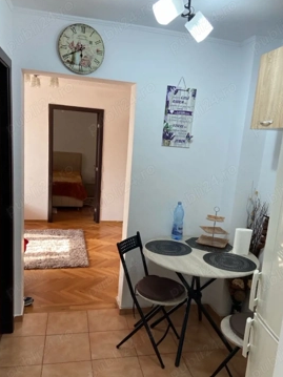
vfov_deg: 61.6
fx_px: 316
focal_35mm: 29
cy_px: 203
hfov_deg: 48.2
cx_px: 142
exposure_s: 1/100
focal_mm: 4.25
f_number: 1.8
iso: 100
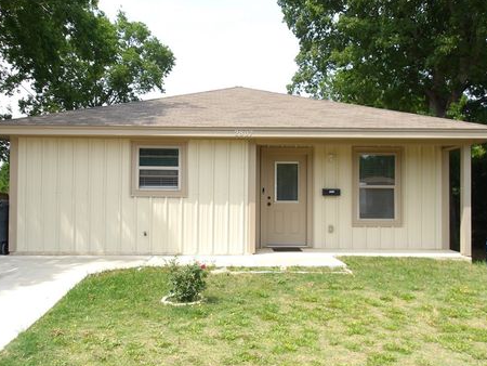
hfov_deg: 59.9
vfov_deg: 46.8
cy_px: 199
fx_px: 422
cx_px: 237
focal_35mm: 30
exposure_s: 1/60
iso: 100
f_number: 10.4
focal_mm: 4.9
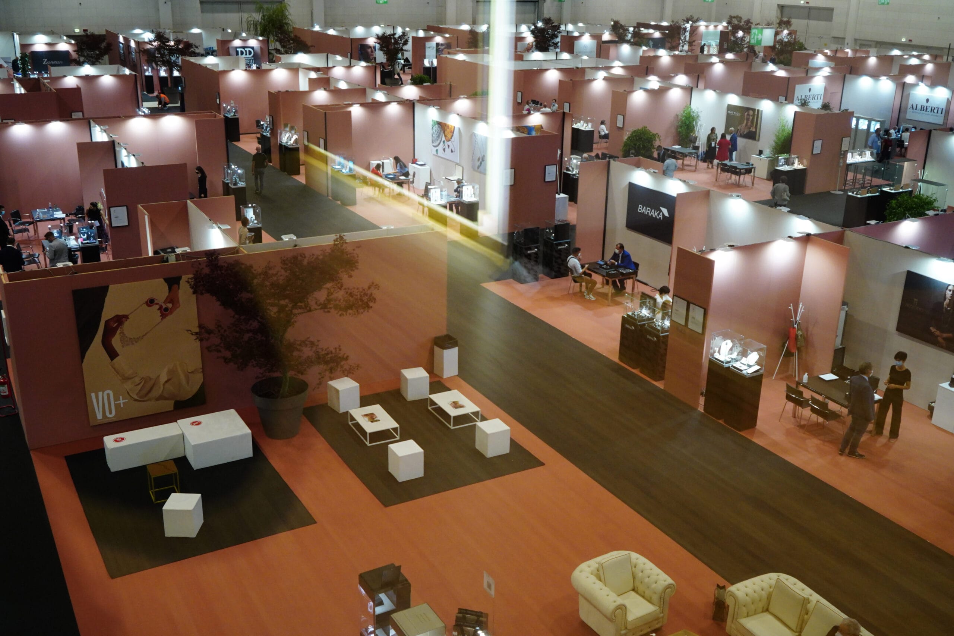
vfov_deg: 37.8
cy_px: 318
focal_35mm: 35
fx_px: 927
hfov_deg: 54.4
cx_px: 477
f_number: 5.6
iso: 4000
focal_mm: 35
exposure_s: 1/160
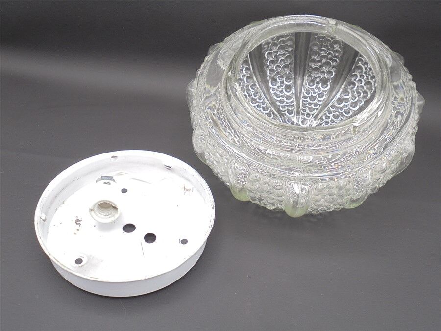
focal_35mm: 38
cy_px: 166
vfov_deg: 37.7
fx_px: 484
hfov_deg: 49.0
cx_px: 220
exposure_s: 1/30
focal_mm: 6.9
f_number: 4.2
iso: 100
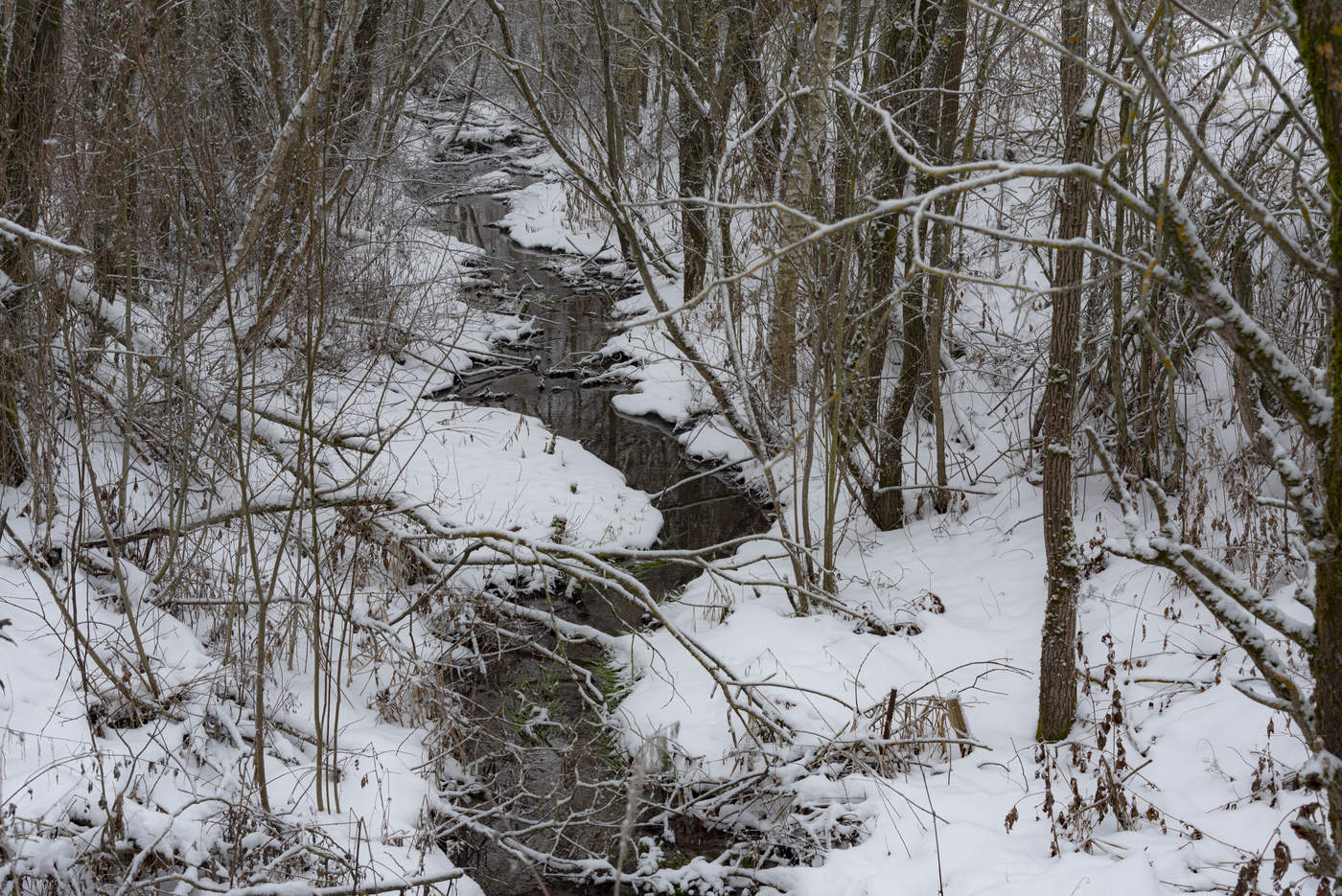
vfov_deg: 26.0
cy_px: 448
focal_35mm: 52
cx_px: 671
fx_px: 1939
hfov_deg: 38.2
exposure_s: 1/80
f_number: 6.3
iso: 400
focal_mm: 52
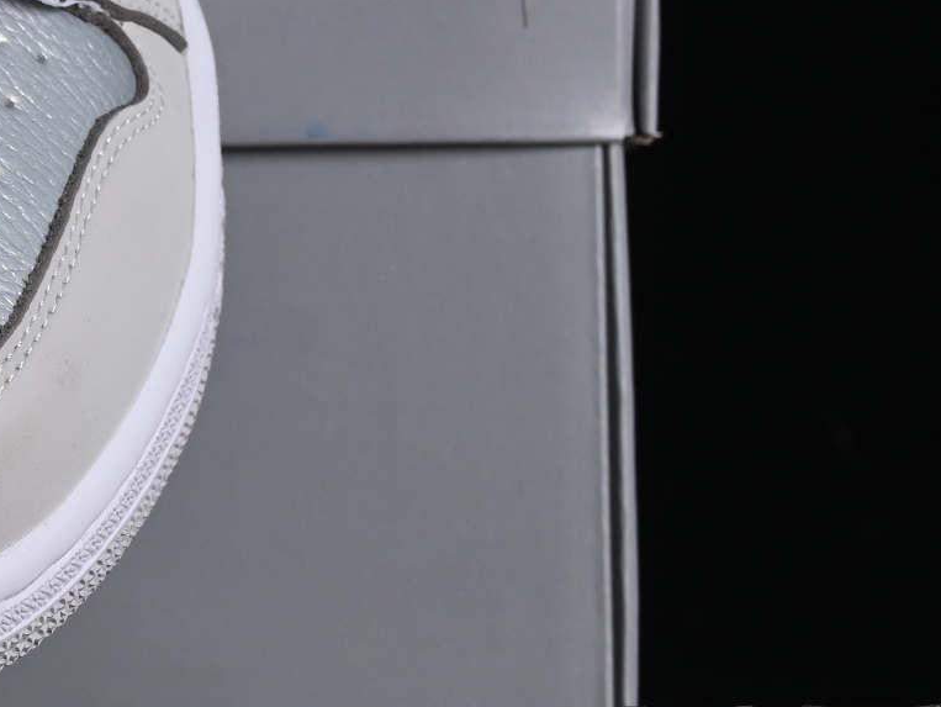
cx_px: -688
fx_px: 7153
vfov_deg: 5.6
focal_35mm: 263
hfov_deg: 7.3
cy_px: -4
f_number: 8
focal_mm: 50
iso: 160
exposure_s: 1/80
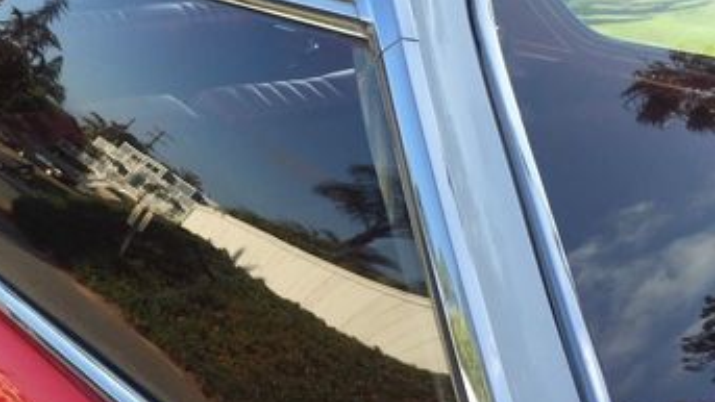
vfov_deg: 20.4
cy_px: 198
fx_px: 1119
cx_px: 186
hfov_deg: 34.7
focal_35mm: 59
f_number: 2.2
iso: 32
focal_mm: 4.15
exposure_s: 1/628
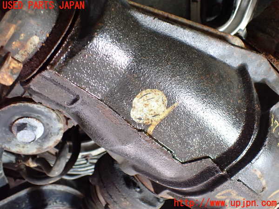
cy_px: 104
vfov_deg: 46.8
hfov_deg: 60.0
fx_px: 242
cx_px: 140
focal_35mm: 30
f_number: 2.3
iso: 800
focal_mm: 5.4
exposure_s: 1/30
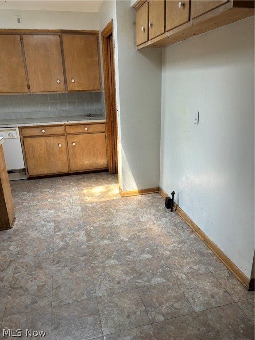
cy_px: 170
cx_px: 128
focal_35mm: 26
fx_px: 255
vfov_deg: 67.3
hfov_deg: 53.1
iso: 80
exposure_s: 1/121
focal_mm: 5.96
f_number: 1.6
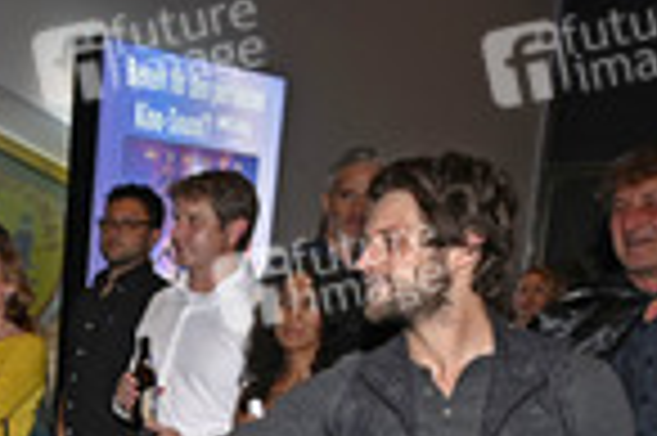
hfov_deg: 23.5
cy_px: 616
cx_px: -241
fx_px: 1349
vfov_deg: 17.0
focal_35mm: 74
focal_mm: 24
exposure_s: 1/125
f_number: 6.3
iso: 1250
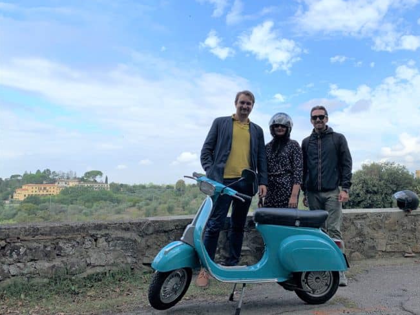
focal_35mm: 32
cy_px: 158
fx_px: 388
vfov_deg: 44.2
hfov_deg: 56.3
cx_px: 257
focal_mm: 4.25
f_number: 1.8
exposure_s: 1/2421
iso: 25
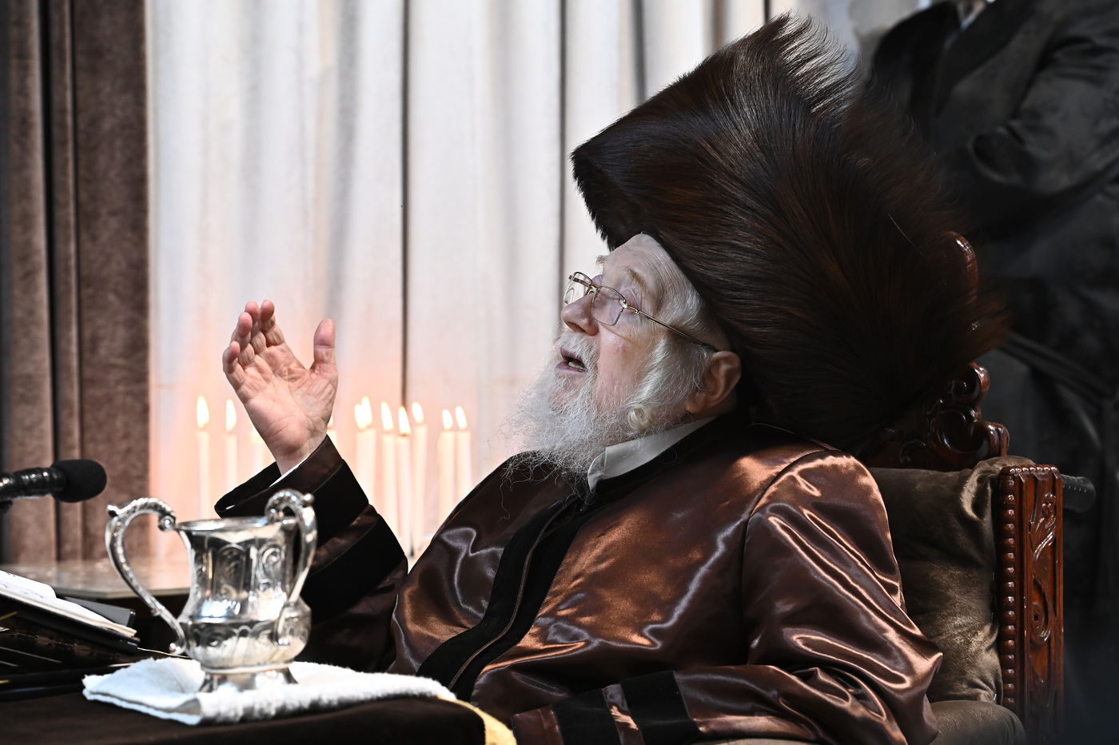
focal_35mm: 105
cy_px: 372
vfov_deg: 13.0
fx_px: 3262
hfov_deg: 19.5
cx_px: 560
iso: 2500
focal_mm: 105
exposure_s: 1/160
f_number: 6.3
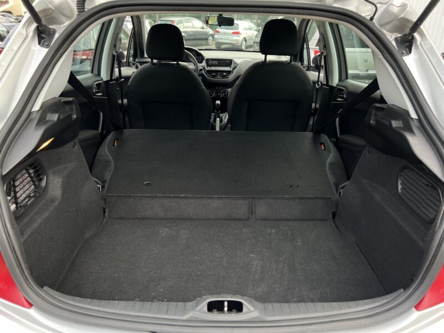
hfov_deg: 67.3
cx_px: 222
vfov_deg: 53.1
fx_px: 333
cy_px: 166
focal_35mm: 26
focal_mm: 5.7
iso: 64
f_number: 1.5
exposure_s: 1/121
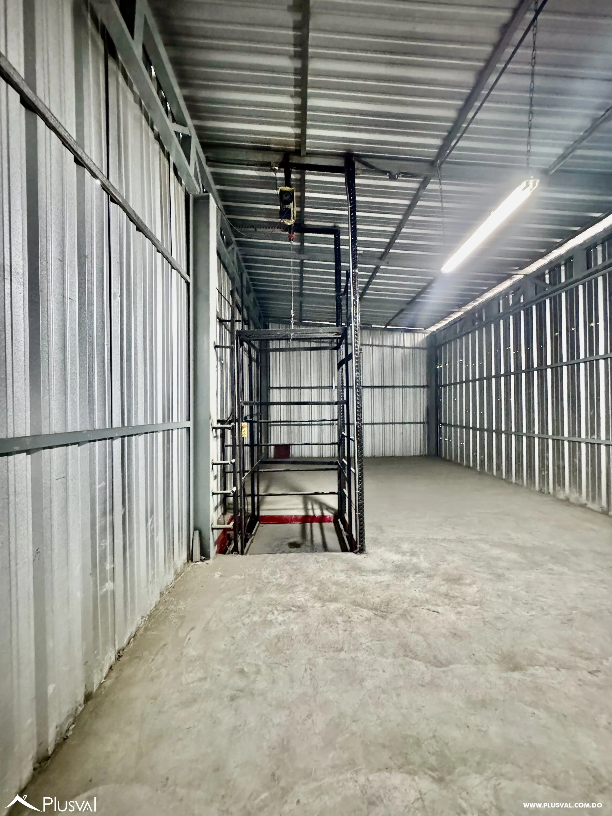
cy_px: 408
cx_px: 306
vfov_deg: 102.1
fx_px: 330
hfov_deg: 85.7
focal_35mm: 14
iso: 1600
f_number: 2.2
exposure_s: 1/40
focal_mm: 2.22
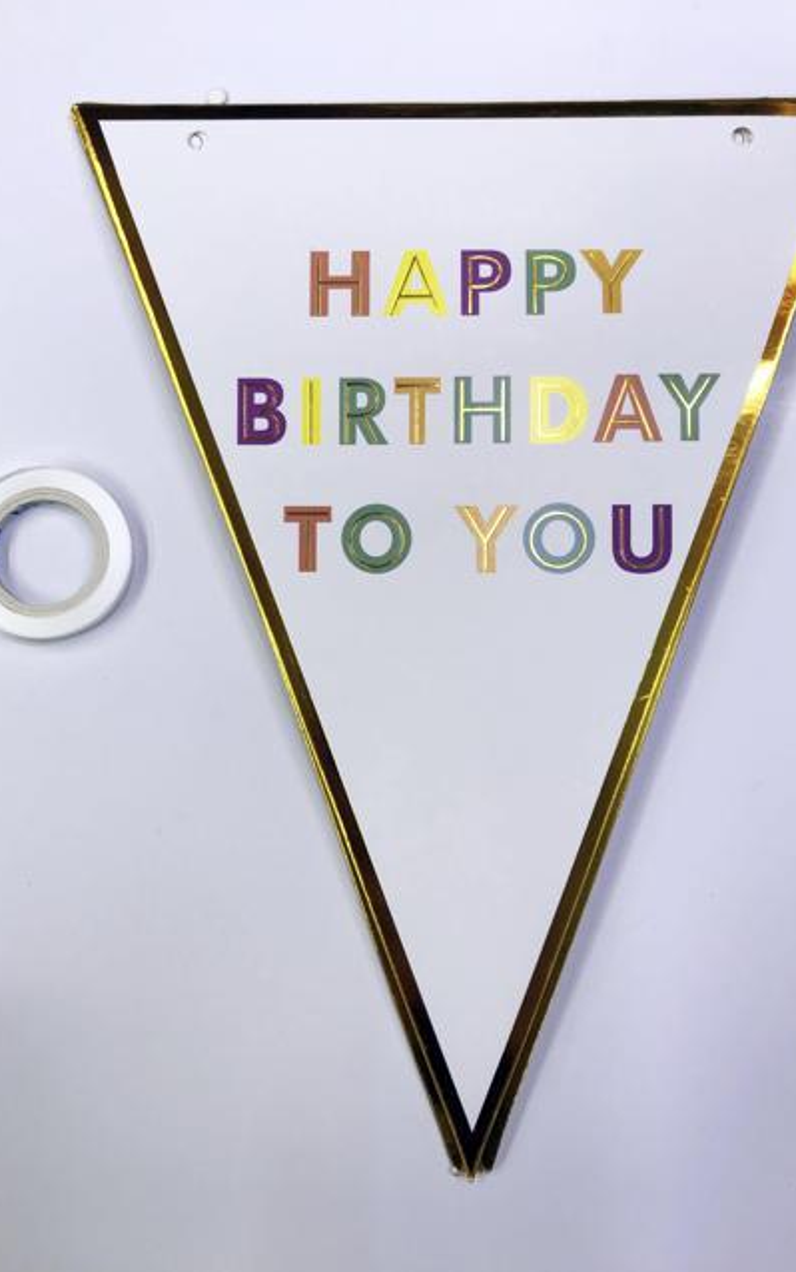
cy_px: 610
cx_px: 389
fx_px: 1076
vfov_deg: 61.2
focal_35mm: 31
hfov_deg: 40.6
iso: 25
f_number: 1.8
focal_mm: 3.99
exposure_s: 1/50
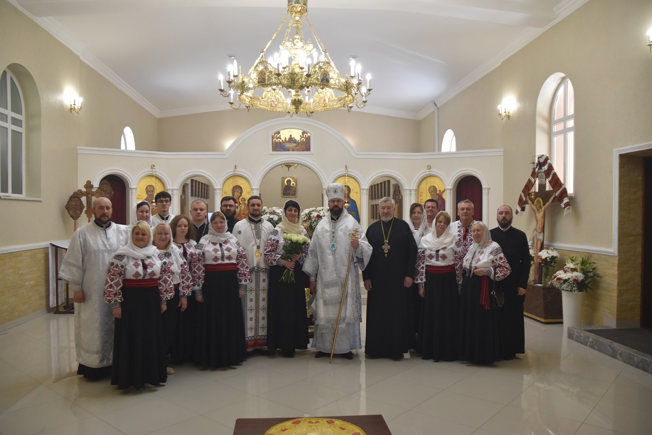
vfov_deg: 47.9
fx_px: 489
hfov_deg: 67.4
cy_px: 218
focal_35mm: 27
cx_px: 326
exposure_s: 1/125
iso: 800
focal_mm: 18
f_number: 3.5
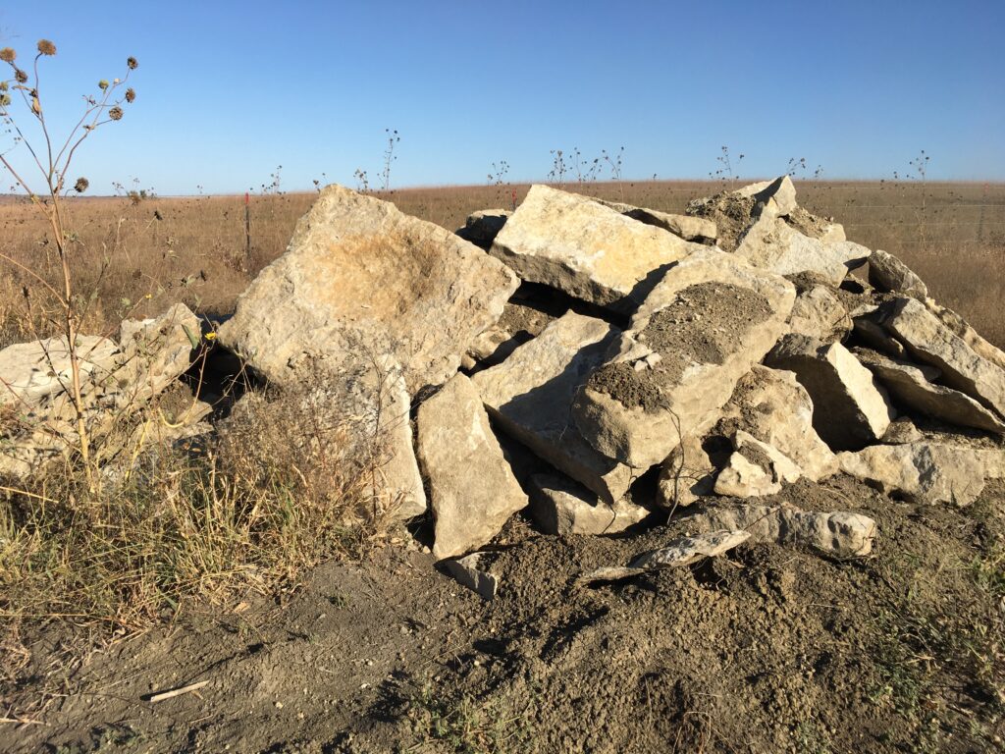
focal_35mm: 29
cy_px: 377
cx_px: 502
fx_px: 842
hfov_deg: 61.7
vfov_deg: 48.2
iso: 25
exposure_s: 1/1789
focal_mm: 4.15
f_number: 2.2
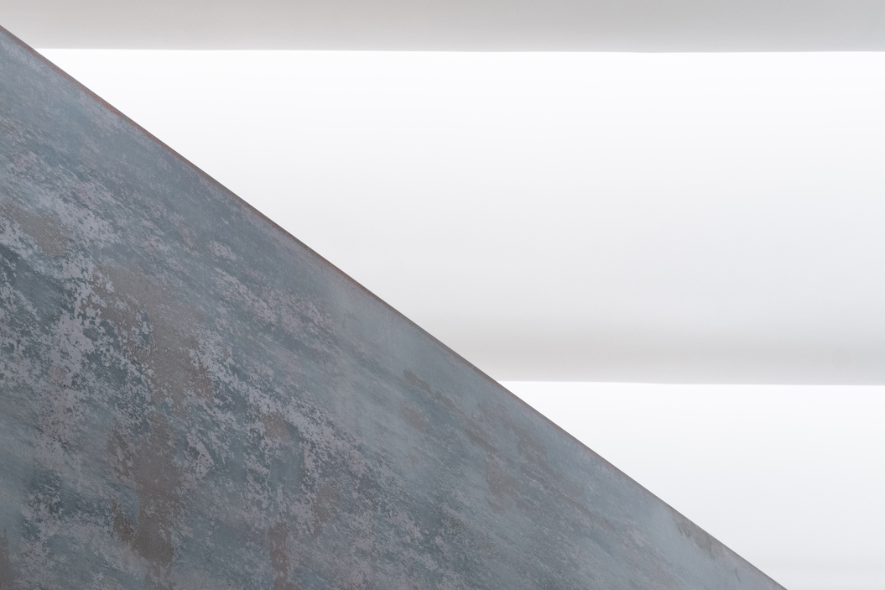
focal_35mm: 55
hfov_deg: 35.8
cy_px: 514
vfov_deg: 24.0
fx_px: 1352
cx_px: 279
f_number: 6.3
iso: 640
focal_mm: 29
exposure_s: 1/125
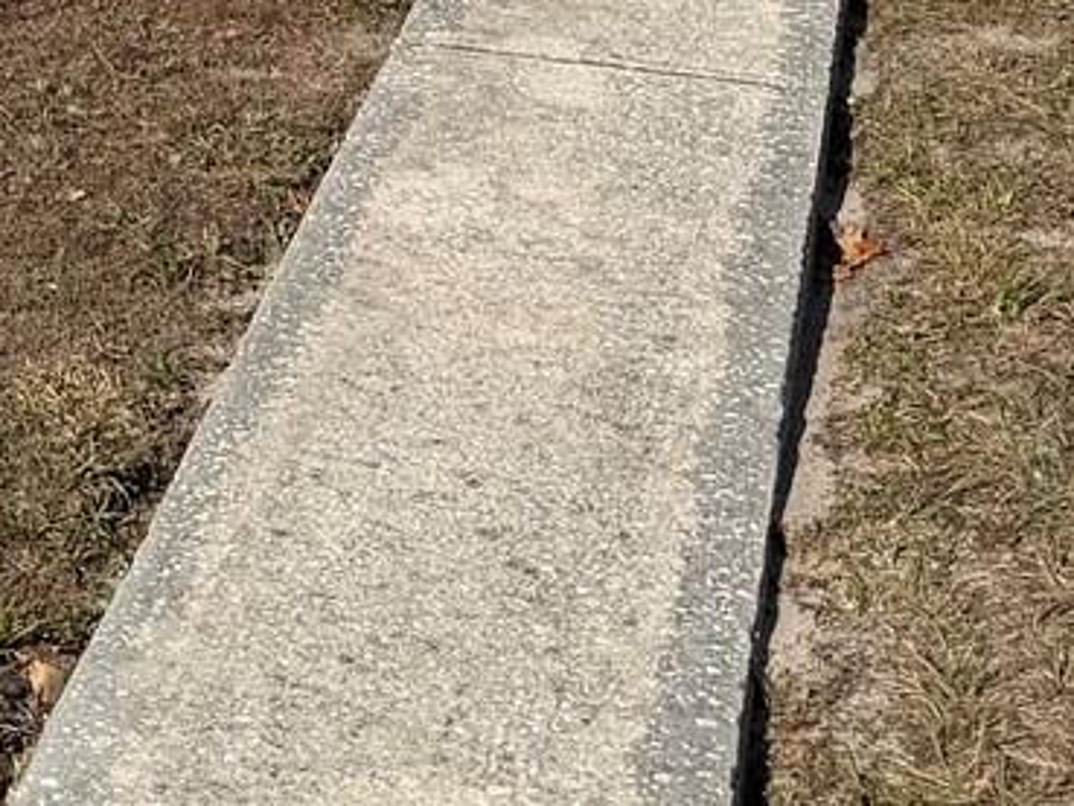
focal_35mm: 104
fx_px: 3228
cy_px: -838
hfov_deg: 17.7
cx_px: -309
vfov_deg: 12.4
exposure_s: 1/6711
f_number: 1.78
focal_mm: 6.76
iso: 80
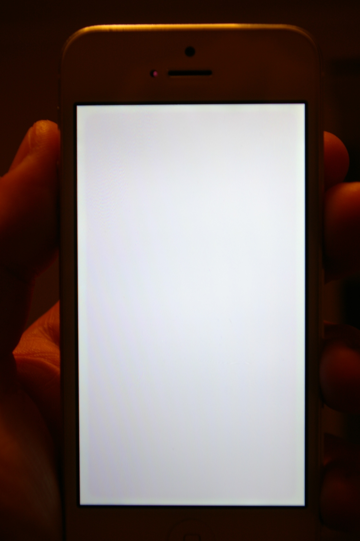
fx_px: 631
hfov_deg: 31.8
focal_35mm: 42
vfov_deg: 46.4
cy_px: 270
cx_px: 180
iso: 200
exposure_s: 1/30
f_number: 5.6
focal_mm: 28
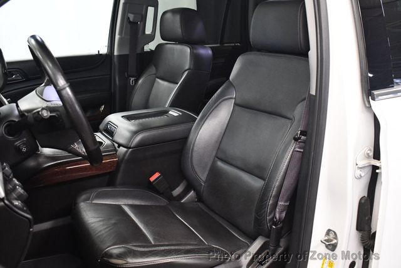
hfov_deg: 53.1
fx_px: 401
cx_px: 200
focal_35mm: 36
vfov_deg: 36.9
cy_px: 134
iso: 3200
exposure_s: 1/80
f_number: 3.5
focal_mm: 18
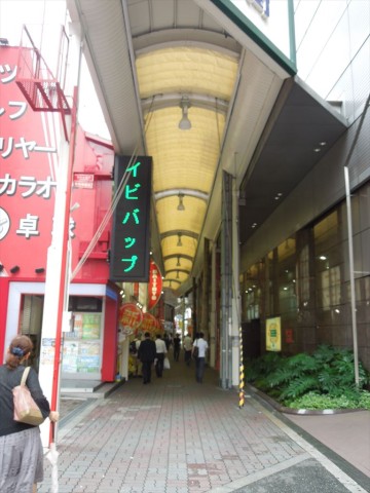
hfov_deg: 45.4
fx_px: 442
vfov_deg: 58.4
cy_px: 246
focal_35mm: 31
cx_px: 185
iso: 100
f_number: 3.6
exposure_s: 1/60
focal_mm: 5.6
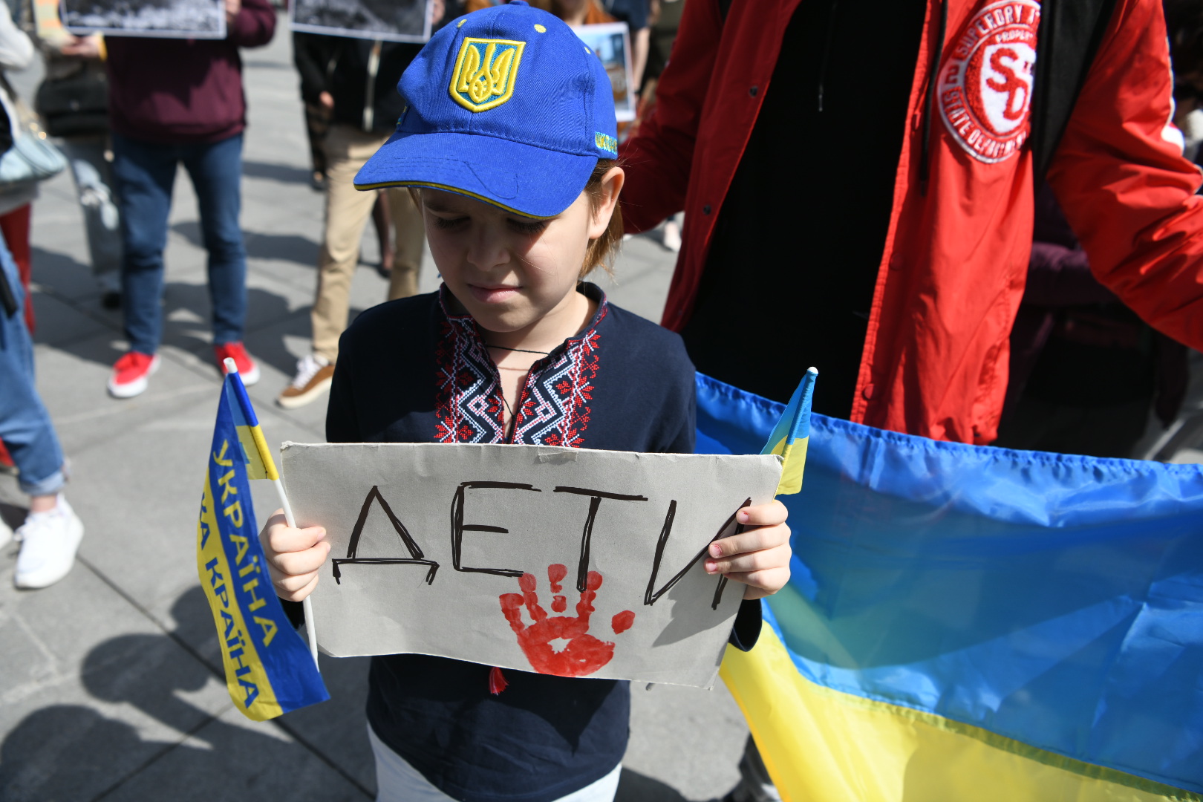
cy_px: 401
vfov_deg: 53.1
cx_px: 602
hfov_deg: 73.7
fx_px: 802
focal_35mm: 24
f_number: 4
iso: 320
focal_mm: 24
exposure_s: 1/4000
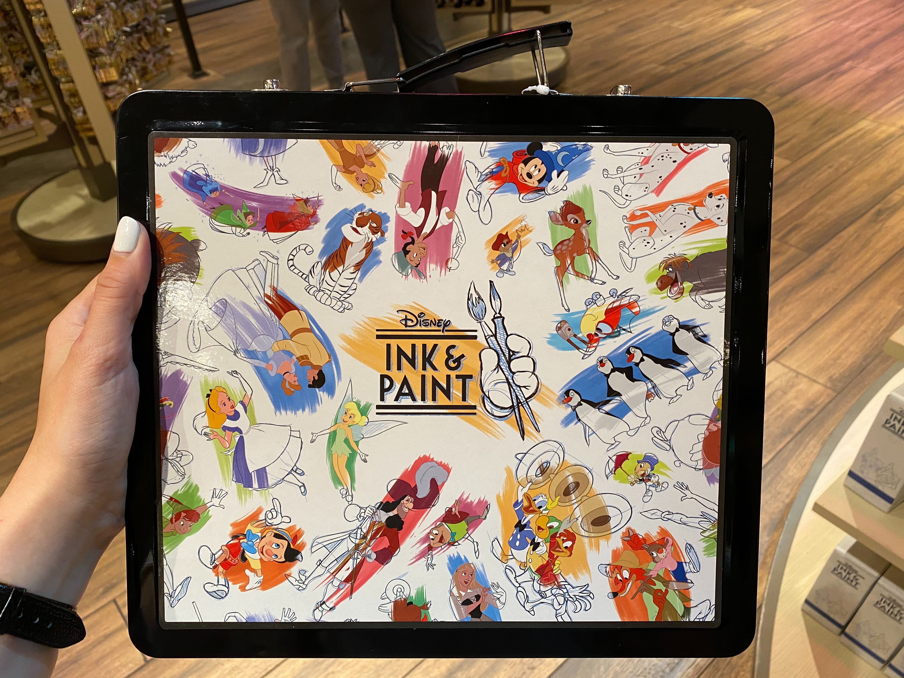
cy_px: 339
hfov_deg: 67.3
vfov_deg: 53.1
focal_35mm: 26
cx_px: 452
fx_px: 679
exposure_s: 1/60
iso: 80
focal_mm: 4.25
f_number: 1.8
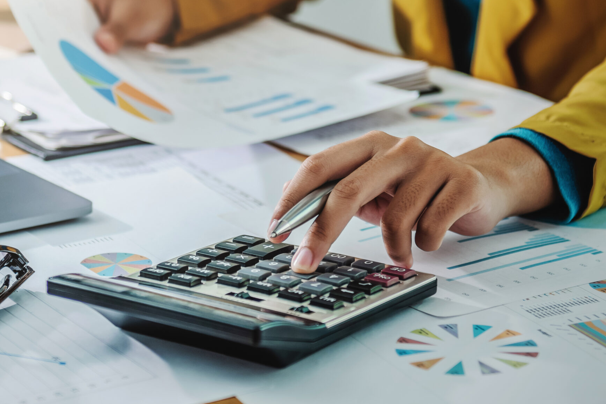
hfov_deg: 17.8
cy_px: 114
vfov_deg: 11.9
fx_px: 1936
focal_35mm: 115
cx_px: 235
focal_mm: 52
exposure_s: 1/100
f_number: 3.2
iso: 100
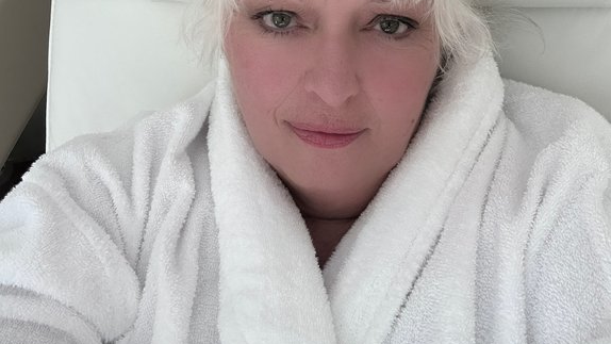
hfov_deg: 46.4
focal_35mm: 44
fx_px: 713
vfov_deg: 25.2
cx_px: 308
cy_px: -31
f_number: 1.9
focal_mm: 2.69
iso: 80
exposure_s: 1/115
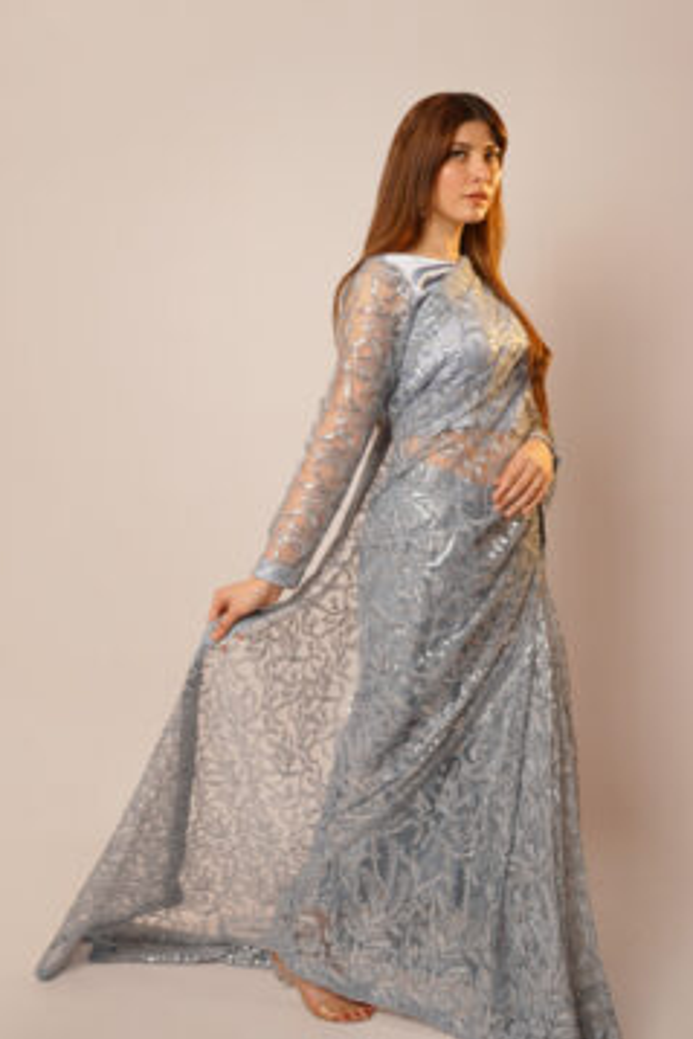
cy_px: 508
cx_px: 389
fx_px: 1269
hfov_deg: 30.5
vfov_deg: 44.5
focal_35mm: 44
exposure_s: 1/160
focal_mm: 35
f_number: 3.2
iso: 400
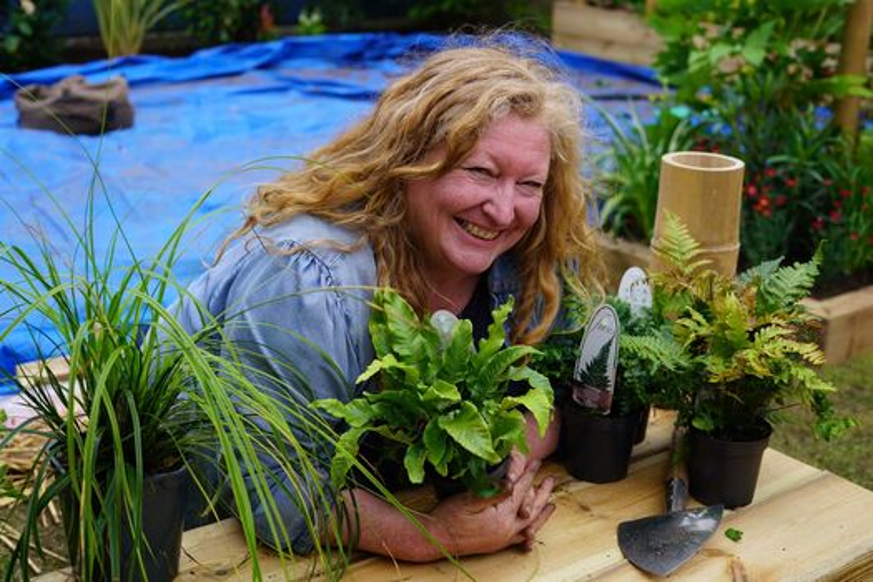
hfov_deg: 39.6
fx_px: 1212
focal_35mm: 50
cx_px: 436
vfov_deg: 27.0
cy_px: 291
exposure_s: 1/80
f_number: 5.6
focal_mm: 50
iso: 100
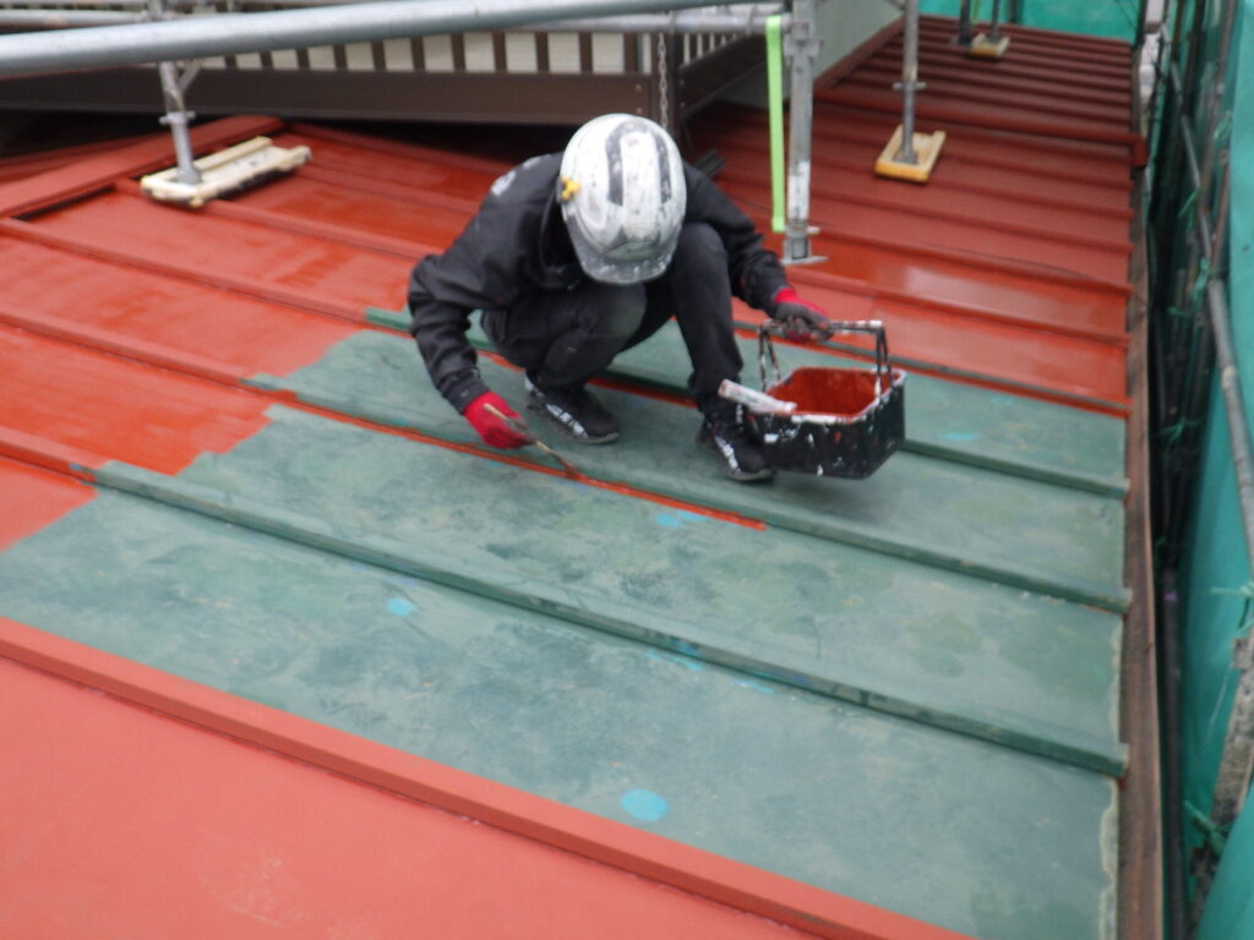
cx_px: 627
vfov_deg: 41.8
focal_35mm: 34
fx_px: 1232
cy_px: 470
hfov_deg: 54.0
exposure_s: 1/200
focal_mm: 6.1
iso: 125
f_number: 3.8
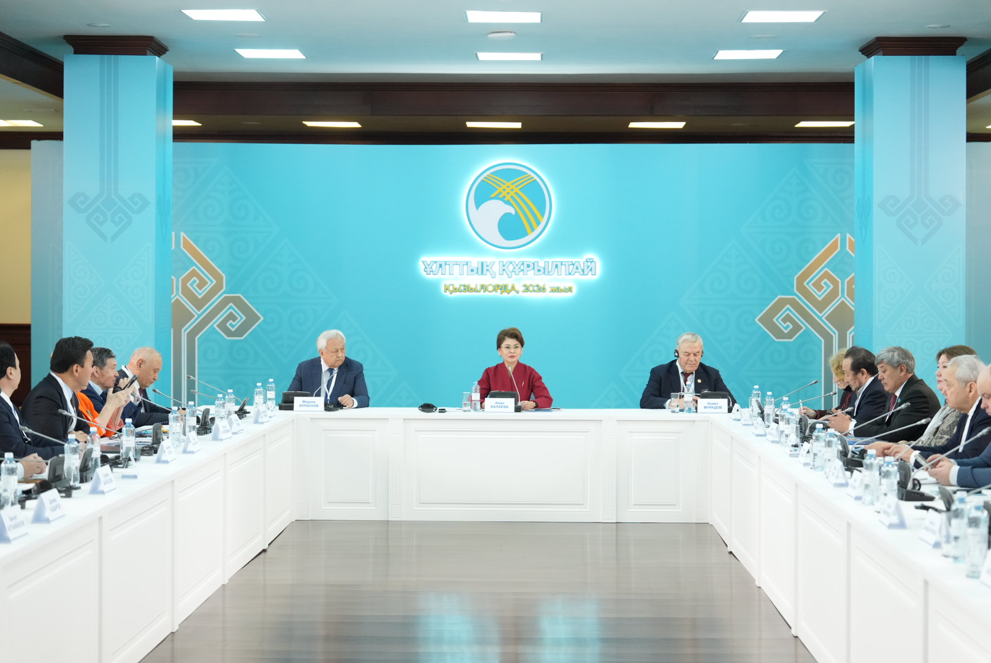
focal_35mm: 70
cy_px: 332
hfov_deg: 28.8
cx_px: 496
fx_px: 1928
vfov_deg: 19.5
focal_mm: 70
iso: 3200
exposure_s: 1/320
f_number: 2.8
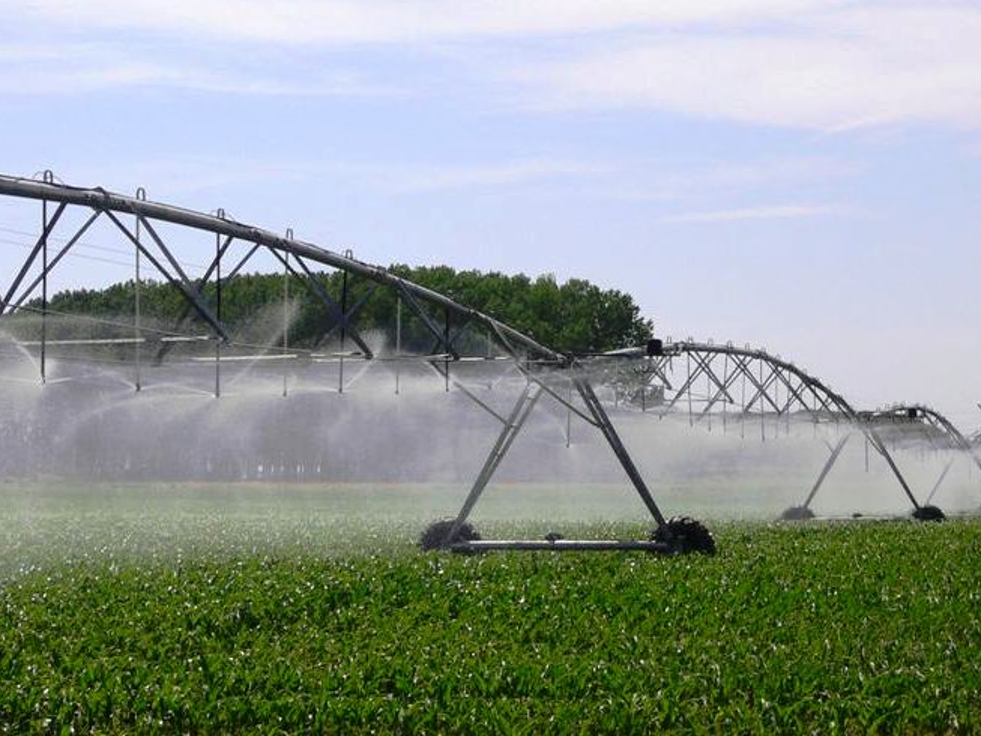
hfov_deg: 20.9
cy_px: 291
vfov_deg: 15.7
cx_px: 509
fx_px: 2664
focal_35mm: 94
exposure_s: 1/400
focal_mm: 12.3
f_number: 8.5
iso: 80
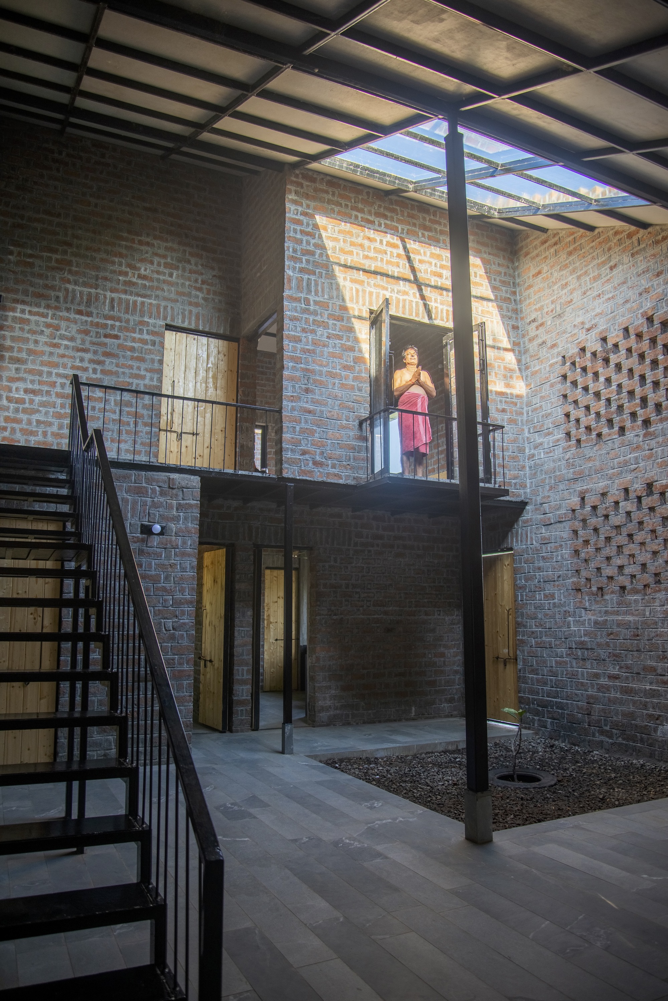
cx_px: 334
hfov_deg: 53.2
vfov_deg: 73.7
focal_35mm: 24
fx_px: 667
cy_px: 500
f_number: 3.5
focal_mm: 24
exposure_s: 1/1250
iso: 200
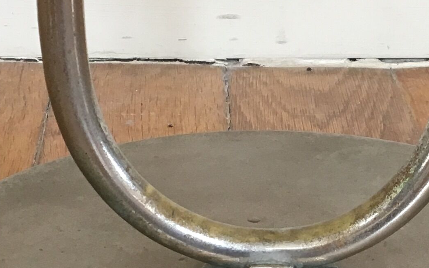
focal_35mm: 118
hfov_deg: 17.7
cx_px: 249
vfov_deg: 11.0
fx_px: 1379
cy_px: 248
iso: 50
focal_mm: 4.15
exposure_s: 1/33
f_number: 2.2
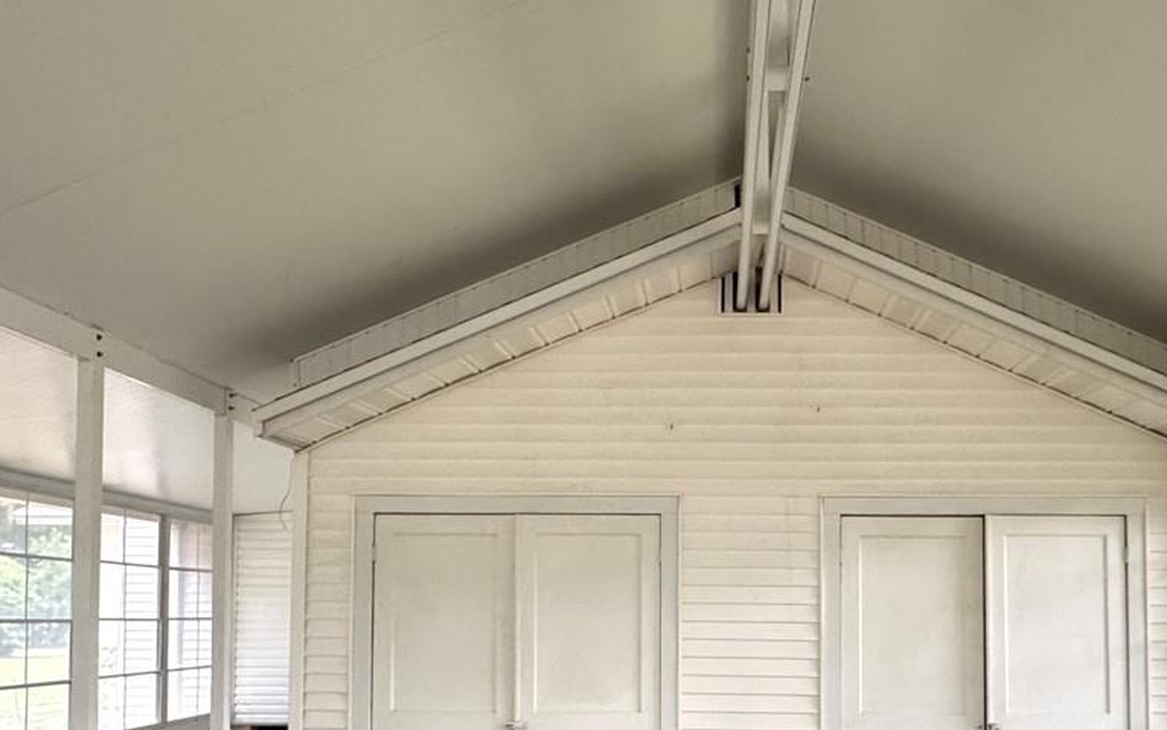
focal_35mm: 31
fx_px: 986
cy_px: 584
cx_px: 722
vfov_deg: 39.1
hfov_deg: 60.5
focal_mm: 2.22
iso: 400
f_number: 2.2
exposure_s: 1/60
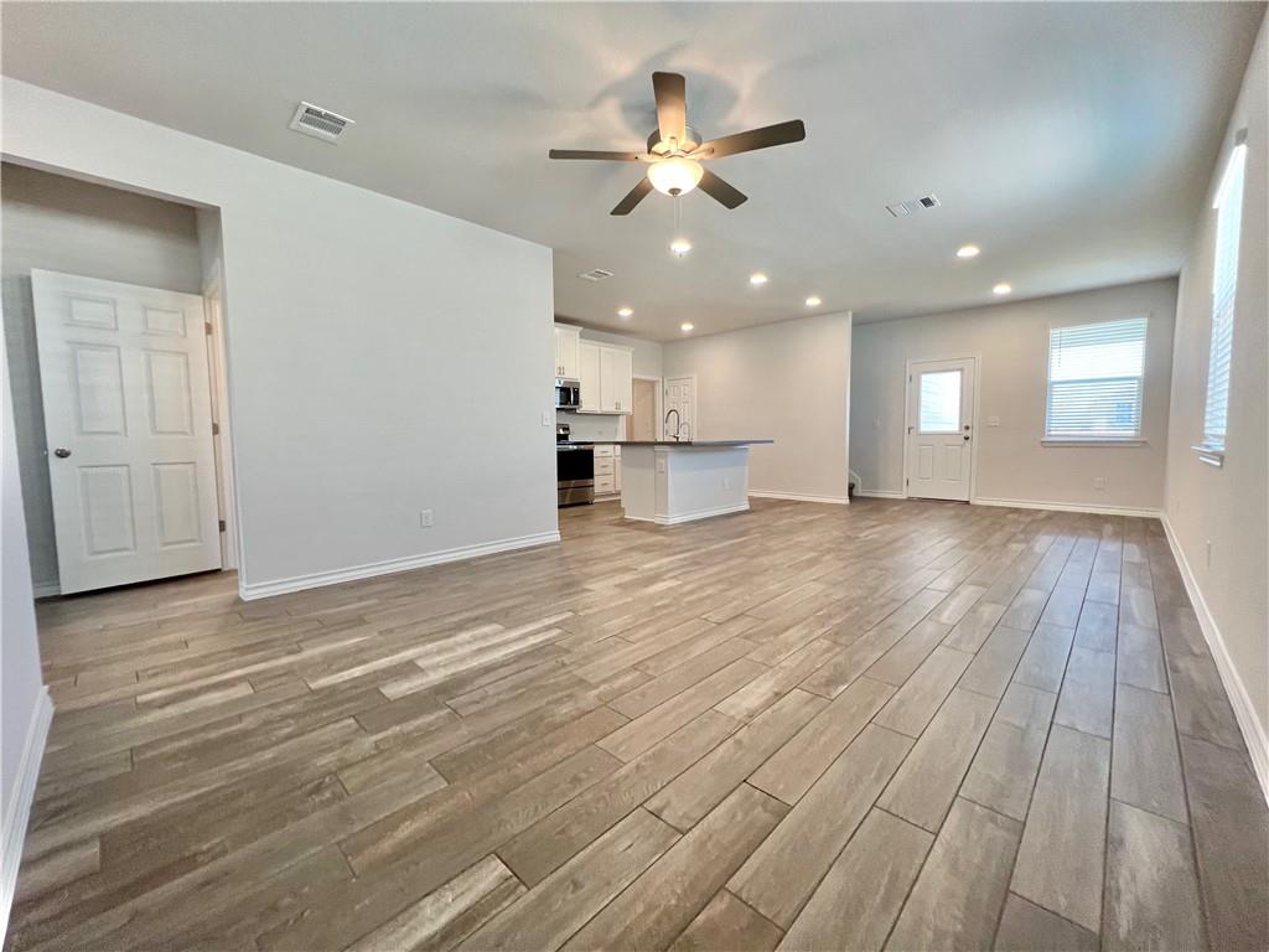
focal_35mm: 13
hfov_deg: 106.2
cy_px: 476
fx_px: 477
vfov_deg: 89.9
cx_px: 634
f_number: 1.8
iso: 200
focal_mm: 1.57
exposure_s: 1/120
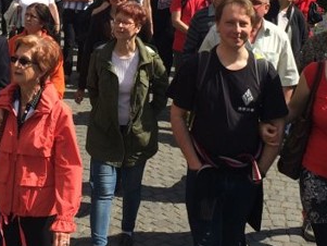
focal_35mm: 85
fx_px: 803
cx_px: 87
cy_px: -21
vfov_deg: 16.9
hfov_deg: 22.8
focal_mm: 4.12
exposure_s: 1/2283
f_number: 2.2
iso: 40
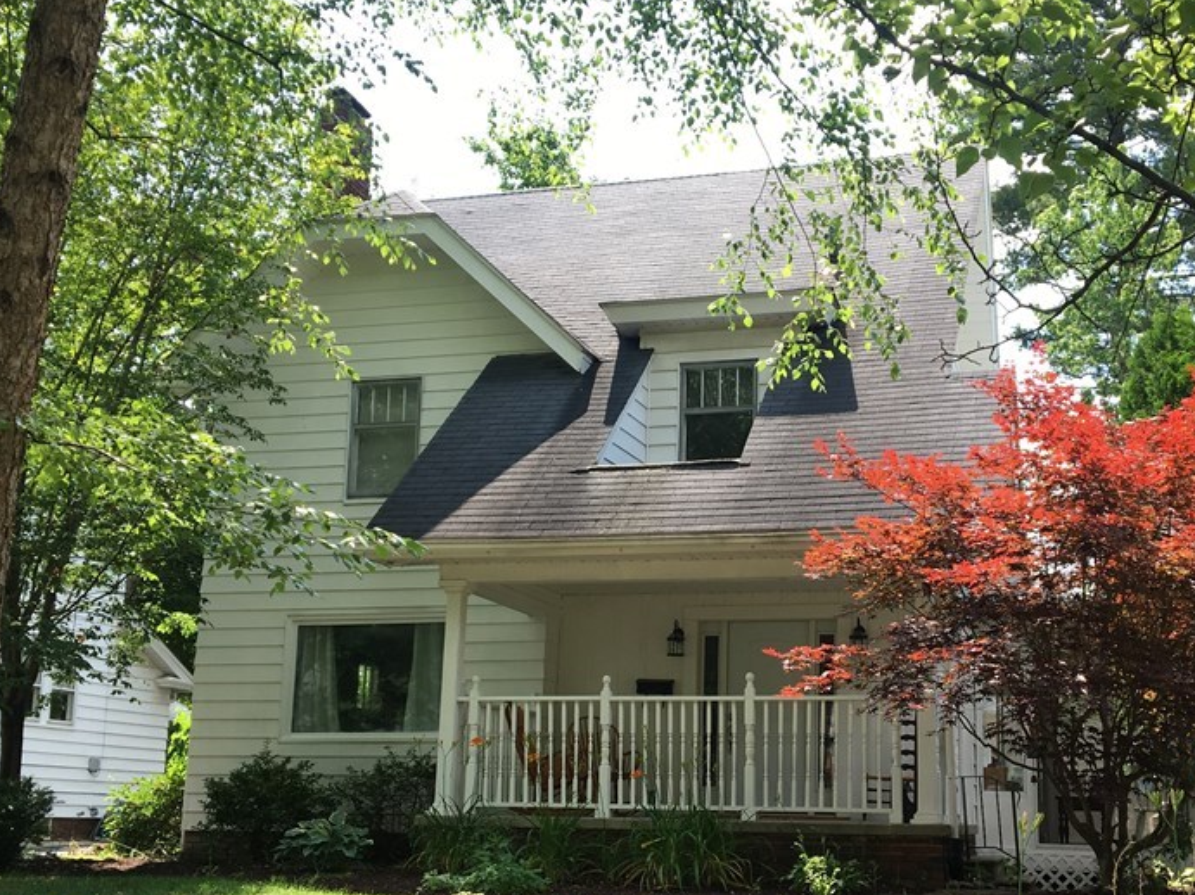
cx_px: 707
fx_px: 1484
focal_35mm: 43
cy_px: 587
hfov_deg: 43.7
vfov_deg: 33.3
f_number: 2.2
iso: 25
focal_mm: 4.15
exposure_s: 1/398
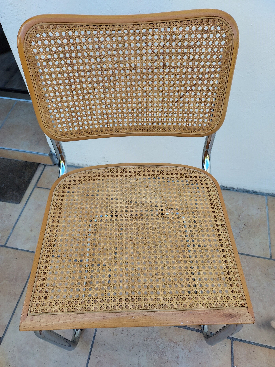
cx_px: 138
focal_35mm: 24
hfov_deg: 56.8
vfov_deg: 71.6
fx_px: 254
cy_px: 184
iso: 40
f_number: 1.8
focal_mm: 4.6
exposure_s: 1/124
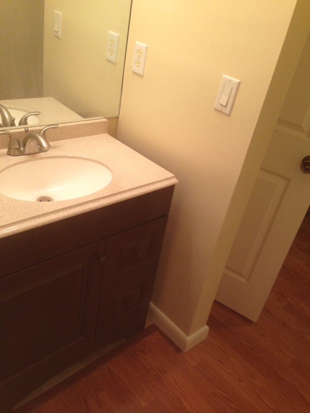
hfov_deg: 42.9
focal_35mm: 33
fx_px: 394
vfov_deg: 55.4
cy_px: 206
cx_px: 155
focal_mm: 4.12
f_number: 2.4
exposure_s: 1/20
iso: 100
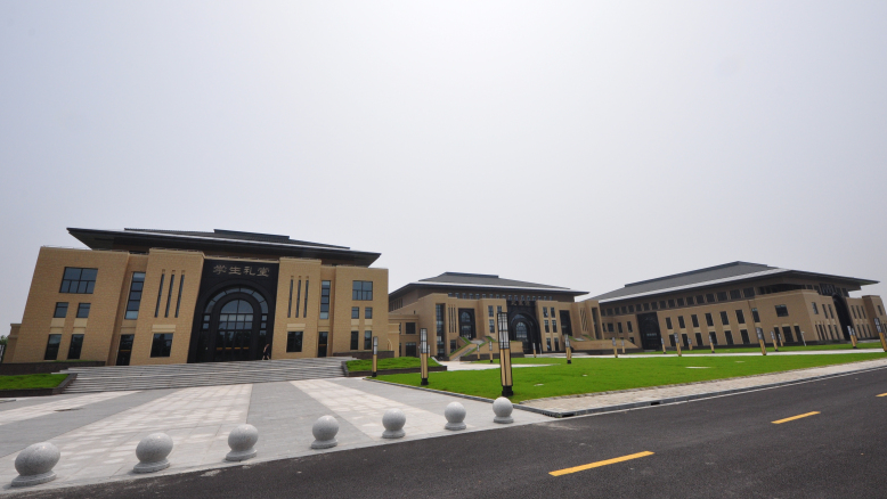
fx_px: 359
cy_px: 244
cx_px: 444
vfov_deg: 69.6
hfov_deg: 102.0
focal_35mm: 15
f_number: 13
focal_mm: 9.5
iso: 400
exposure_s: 1/640
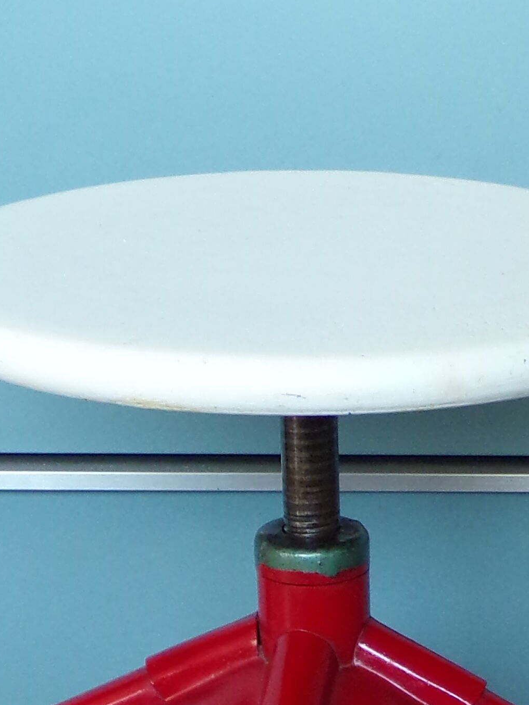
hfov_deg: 13.5
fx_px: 2221
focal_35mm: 109
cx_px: 412
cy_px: 963
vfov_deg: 16.8
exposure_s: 1/25
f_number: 3.2
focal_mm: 5.8
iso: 200
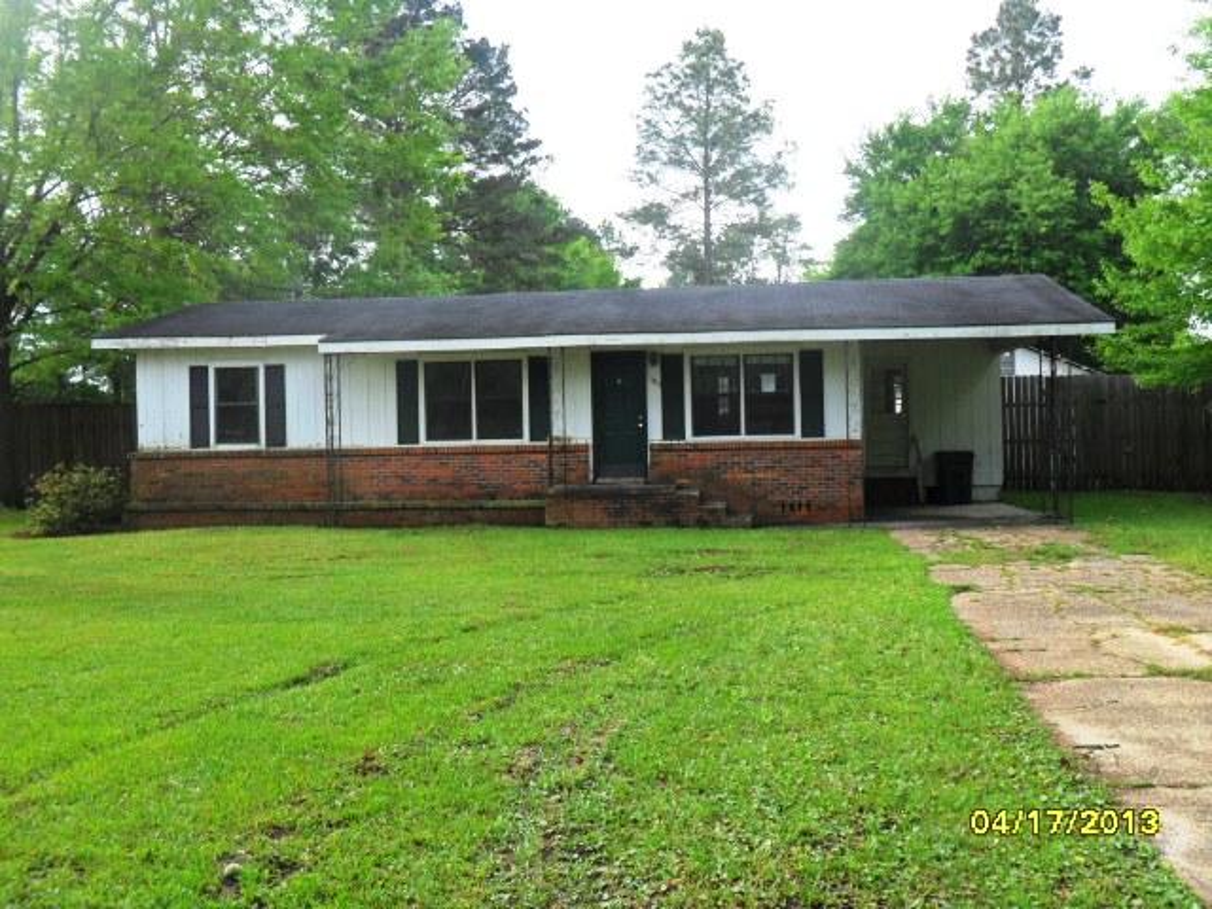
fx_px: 1295
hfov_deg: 50.1
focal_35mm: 37
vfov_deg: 38.7
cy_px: 454
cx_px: 606
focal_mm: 6.6
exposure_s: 1/180
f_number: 4
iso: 100
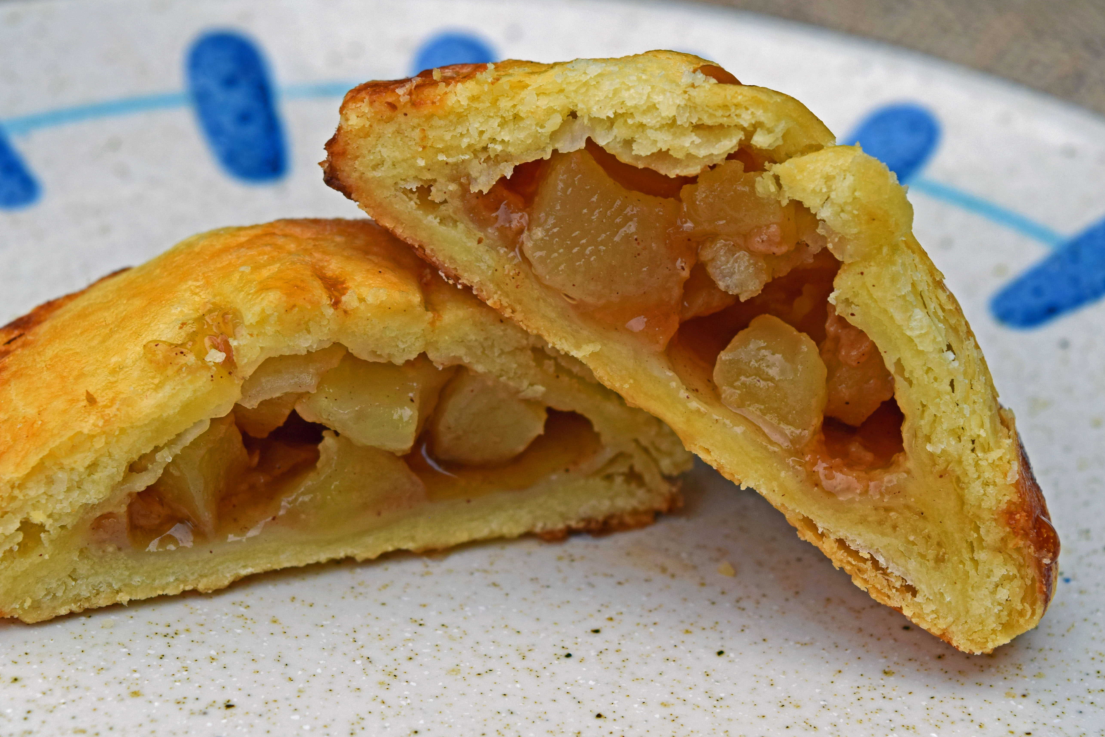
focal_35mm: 97
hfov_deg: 21.1
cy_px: 360
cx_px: 491
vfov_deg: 14.2
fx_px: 2964
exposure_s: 1/320
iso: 200
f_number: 9
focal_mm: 55
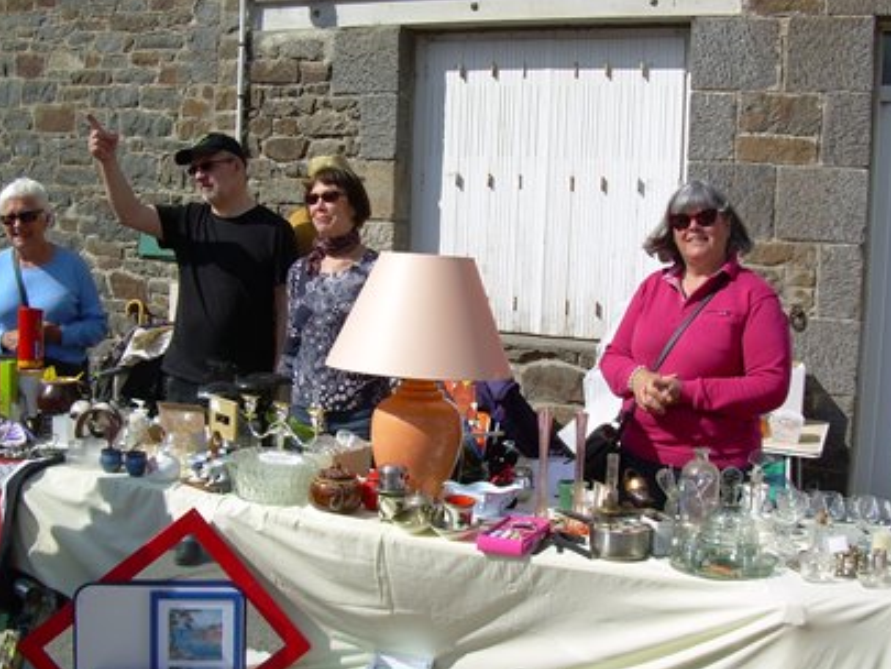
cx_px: 449
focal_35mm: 42
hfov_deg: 44.8
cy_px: 315
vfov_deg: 34.4
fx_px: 1081
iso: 50
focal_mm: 6.3
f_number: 4.6
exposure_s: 1/546
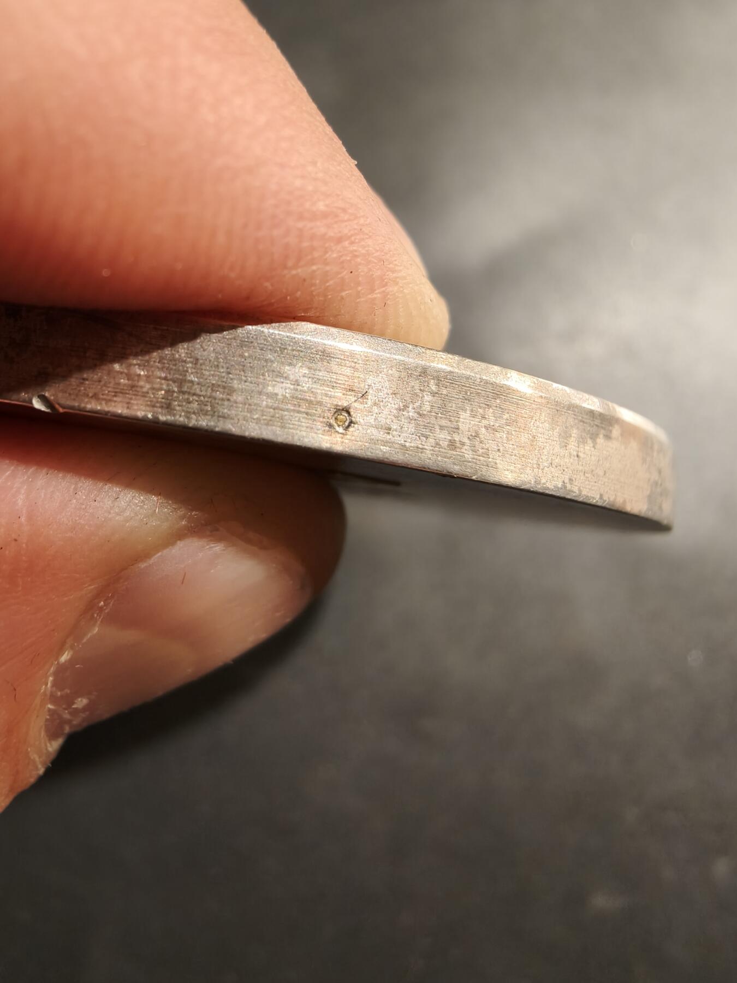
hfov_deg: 58.9
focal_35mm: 23
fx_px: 653
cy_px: 492
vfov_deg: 73.9
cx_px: 368
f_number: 2
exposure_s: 1/77.5
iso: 250
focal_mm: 2.32
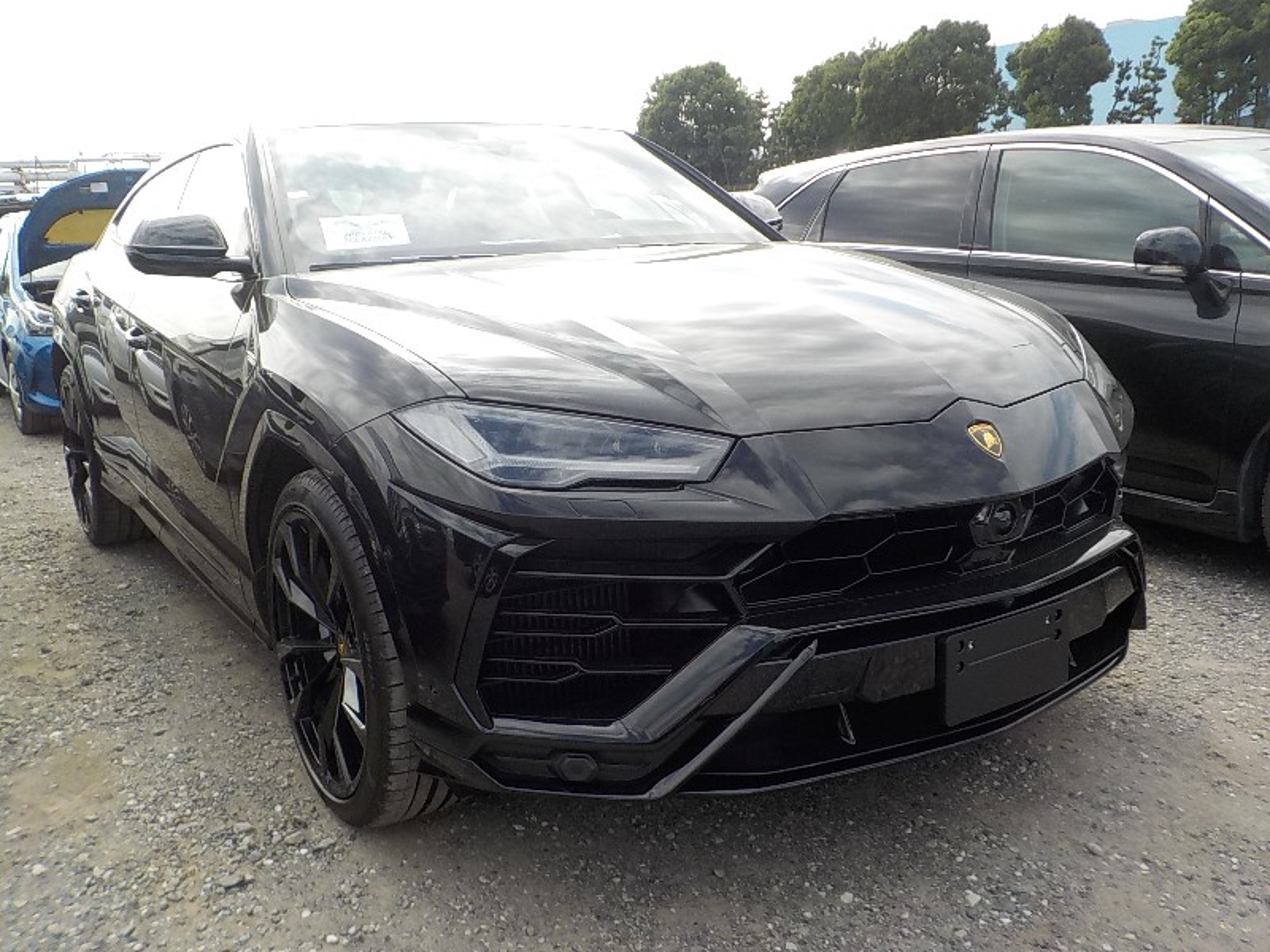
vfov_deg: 46.8
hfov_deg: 60.0
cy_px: 476
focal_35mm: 30
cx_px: 635
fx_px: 1101
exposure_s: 1/640
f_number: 3.3
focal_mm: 4.1
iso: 125
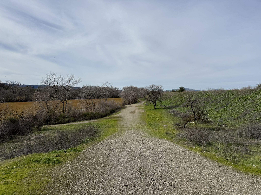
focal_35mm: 24
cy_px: 98
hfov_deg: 71.6
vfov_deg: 56.8
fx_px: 181
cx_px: 130
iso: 80
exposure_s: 1/8130
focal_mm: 6.76
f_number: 1.78
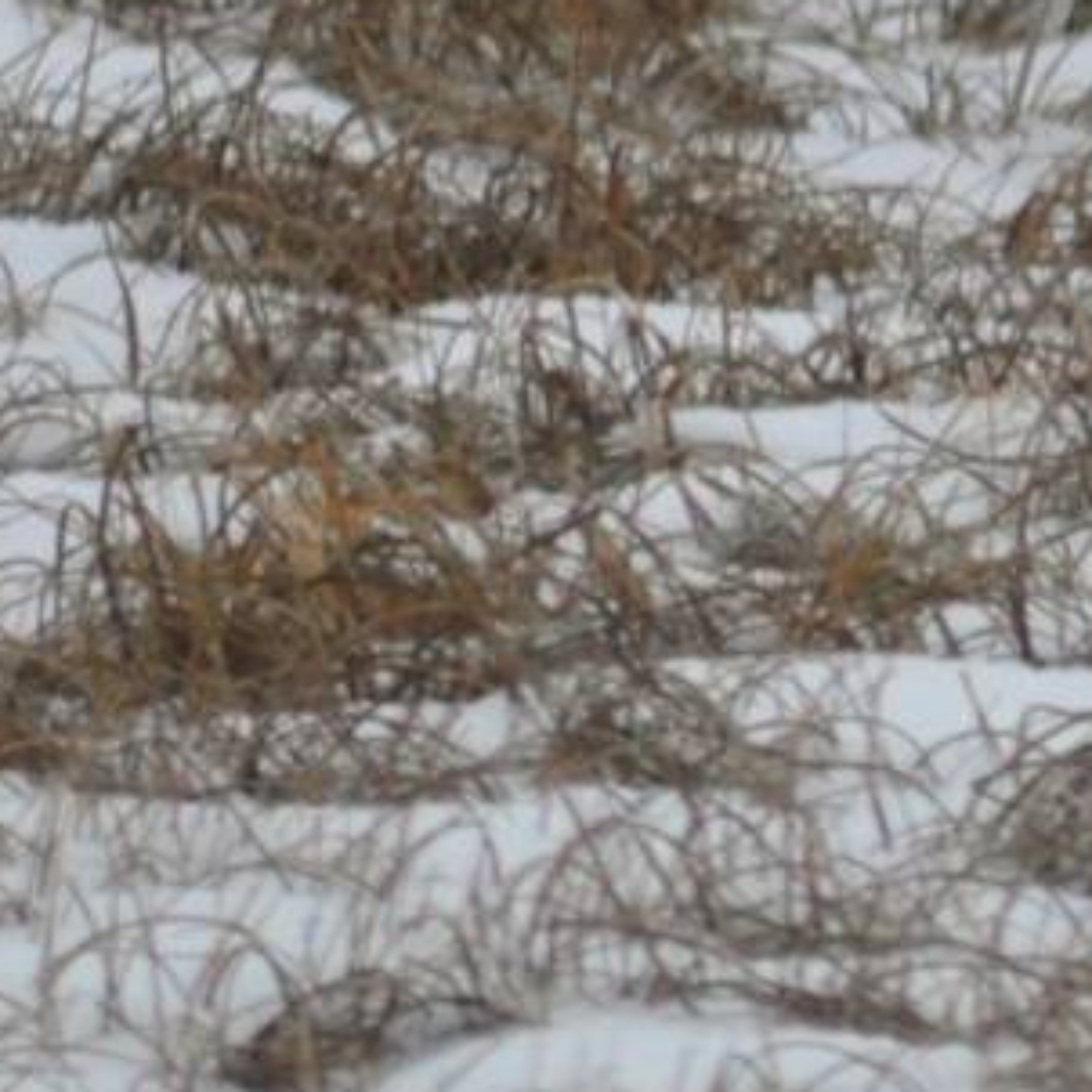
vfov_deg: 1.1
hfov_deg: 1.1
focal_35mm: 1621
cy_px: -664
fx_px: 57854
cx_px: 1942
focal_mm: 240
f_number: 5.3
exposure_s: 1/640
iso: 800
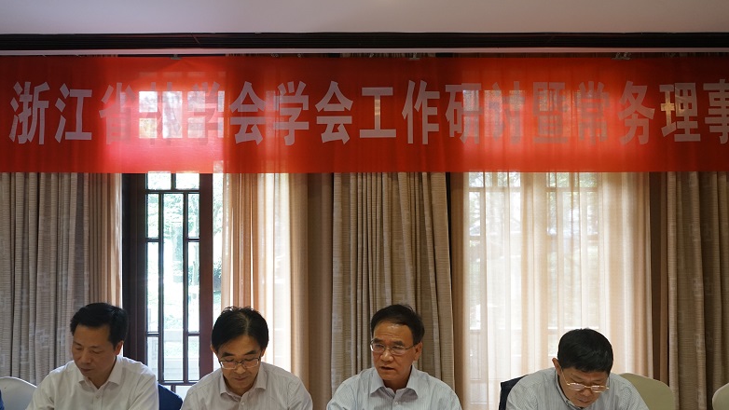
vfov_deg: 38.8
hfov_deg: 64.3
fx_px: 580
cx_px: 357
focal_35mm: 30
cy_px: 241
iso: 2000
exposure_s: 1/60
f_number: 6.3
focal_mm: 28
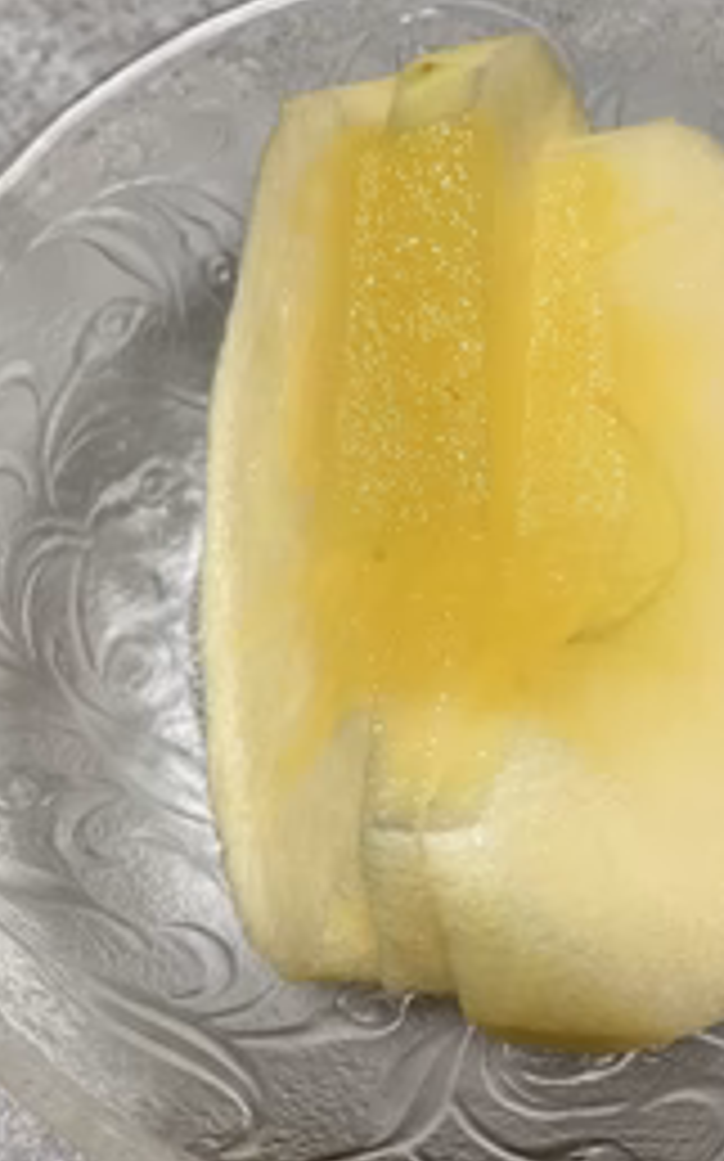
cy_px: 558
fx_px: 1454
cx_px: 522
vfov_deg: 43.5
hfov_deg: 27.7
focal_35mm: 46
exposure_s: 1/75
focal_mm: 3.99
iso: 80
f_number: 1.8
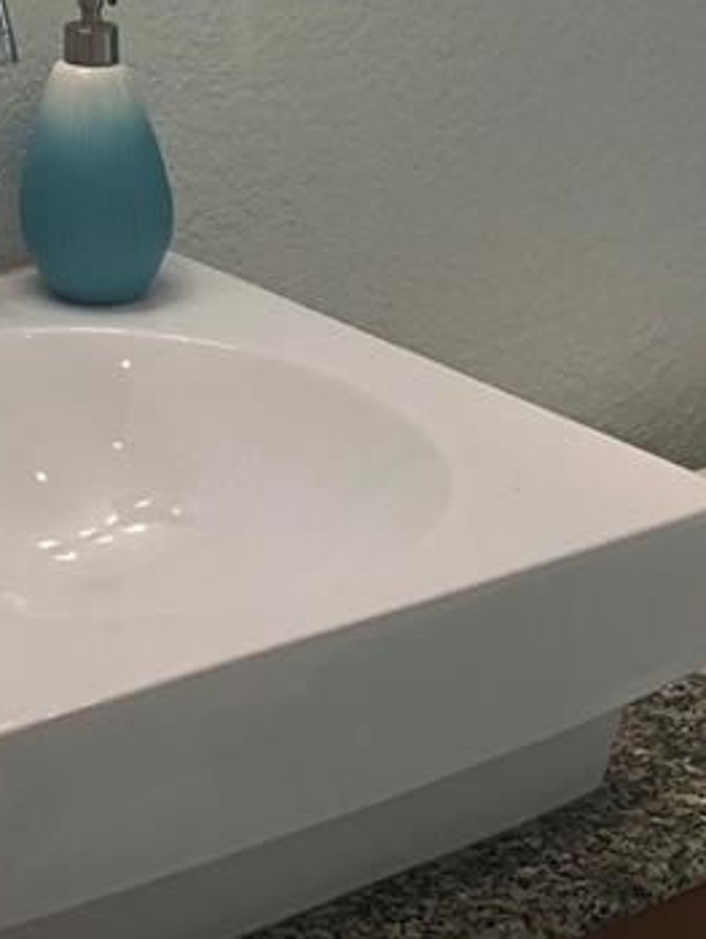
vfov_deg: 19.3
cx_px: -204
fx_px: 2607
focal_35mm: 96
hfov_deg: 14.8
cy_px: -177
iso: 25
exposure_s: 1/120
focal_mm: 4
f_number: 1.8
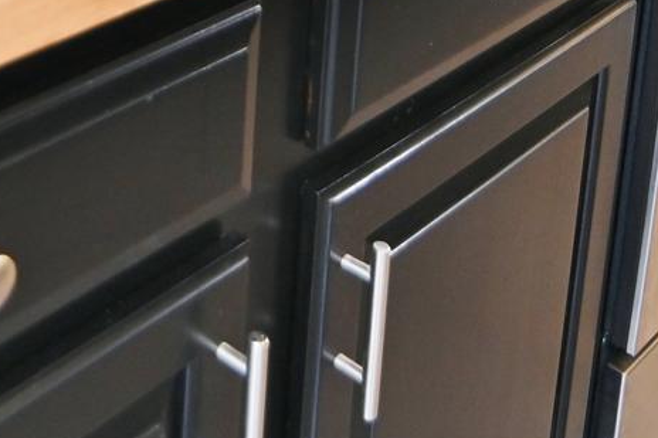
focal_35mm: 75
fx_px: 1370
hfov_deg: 26.1
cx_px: 69
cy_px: -322
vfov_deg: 15.8
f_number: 2.8
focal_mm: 17
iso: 800
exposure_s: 1/125
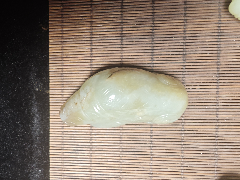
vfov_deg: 58.9
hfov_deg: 73.9
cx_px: 120
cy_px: 90
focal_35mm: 23
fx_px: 159
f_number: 1.8
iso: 80
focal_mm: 2.03
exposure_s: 1/50
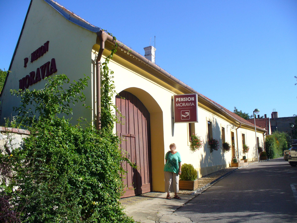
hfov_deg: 50.1
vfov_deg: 38.7
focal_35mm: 37
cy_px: 112
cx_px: 148
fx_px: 317
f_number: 5.6
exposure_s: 1/250
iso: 80
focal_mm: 6.1
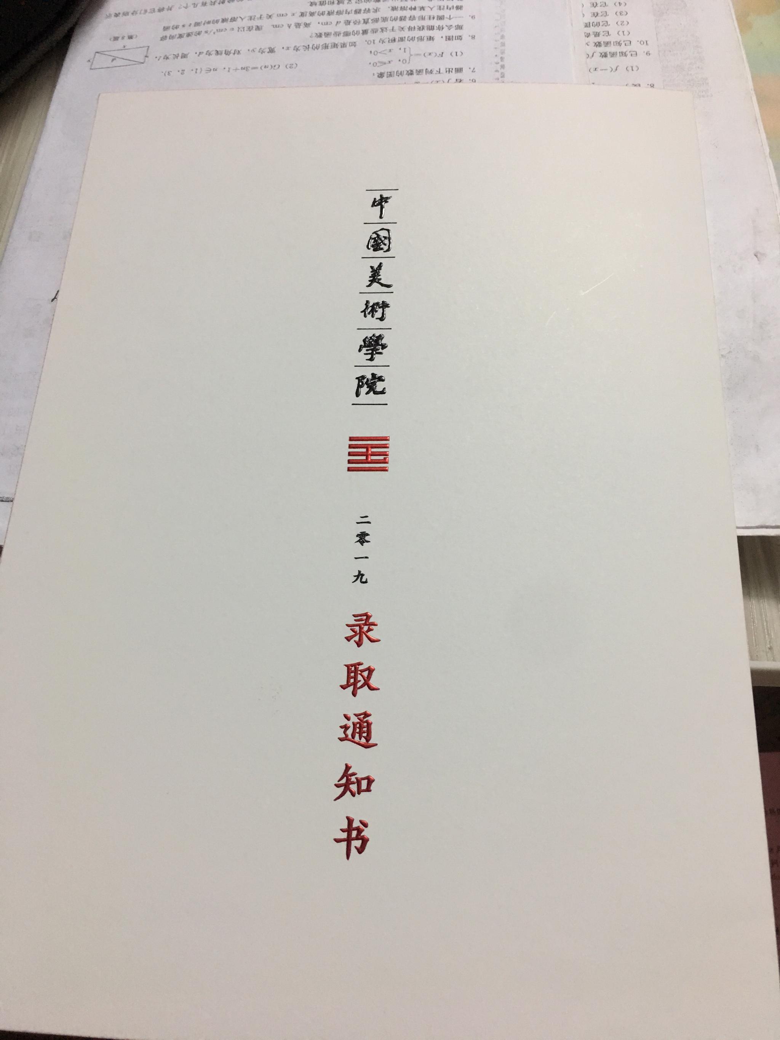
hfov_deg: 48.2
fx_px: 871
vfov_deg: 61.7
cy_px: 520
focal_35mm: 29
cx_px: 390
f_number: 2.2
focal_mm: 4.15
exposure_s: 1/17
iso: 64
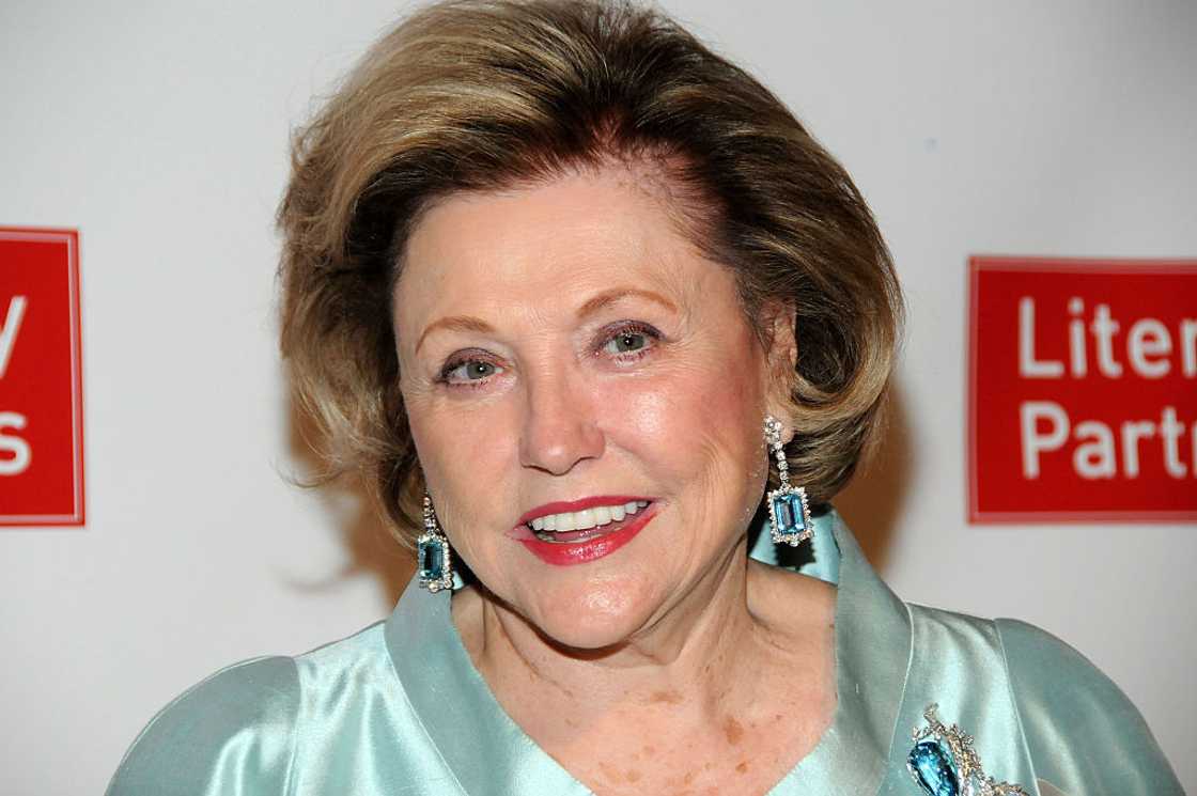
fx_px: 6479
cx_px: 598
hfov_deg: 10.6
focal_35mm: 195
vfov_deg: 7.0
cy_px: 398
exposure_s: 1/160
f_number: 7.1
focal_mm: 130
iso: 800
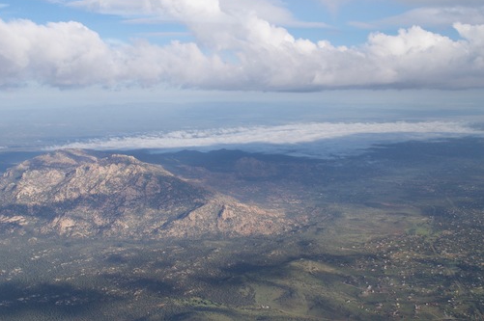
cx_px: 224
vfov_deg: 31.8
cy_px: 149
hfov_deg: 46.4
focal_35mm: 42
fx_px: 564
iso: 200
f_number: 9
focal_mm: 26
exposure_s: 1/320
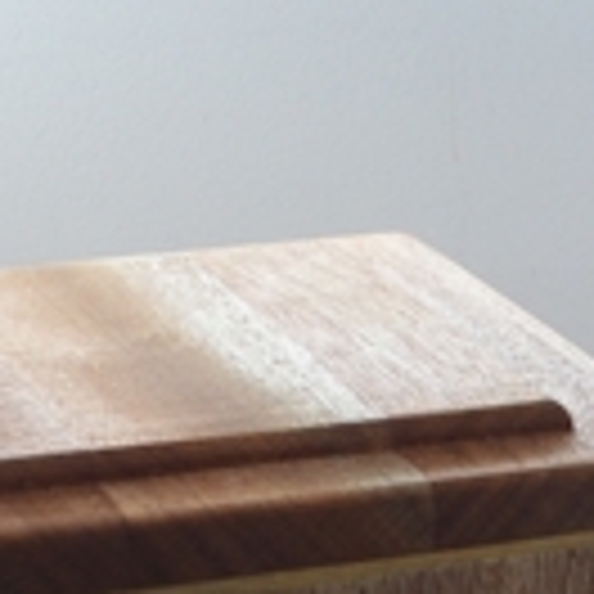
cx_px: 716
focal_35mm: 200
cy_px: 1076
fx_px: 3883
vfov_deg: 8.4
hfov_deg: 8.6
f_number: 4.2
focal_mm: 26
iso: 400
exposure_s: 1/100
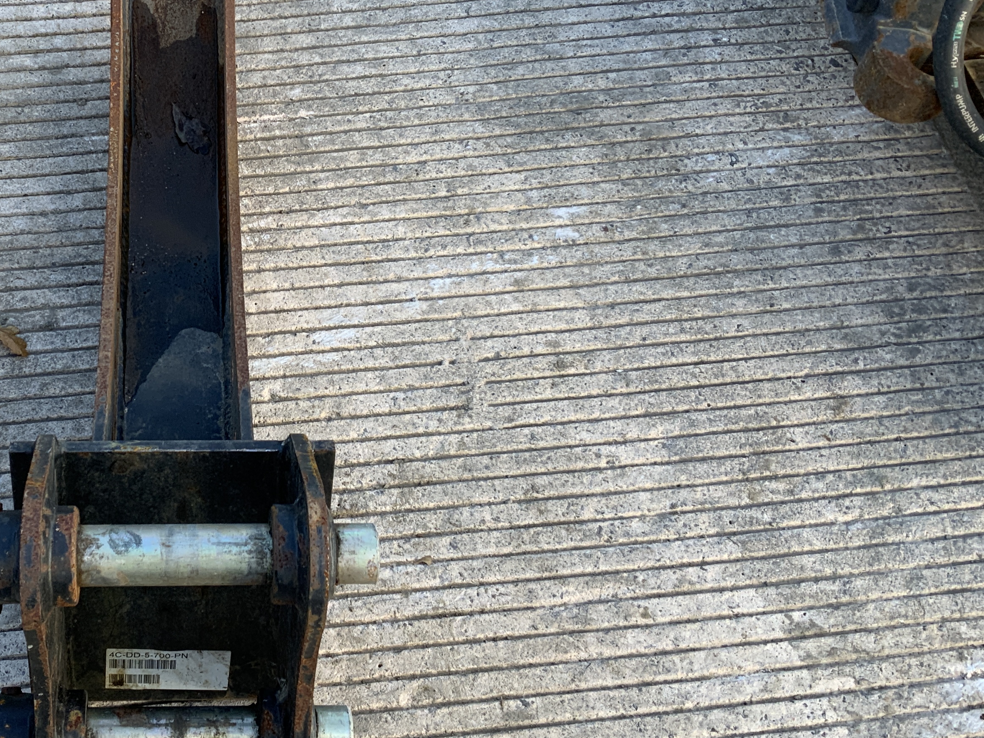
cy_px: 322
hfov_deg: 36.9
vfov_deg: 29.1
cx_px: 203
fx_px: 1421
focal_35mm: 50
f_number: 1.8
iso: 20
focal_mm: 3
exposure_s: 1/122
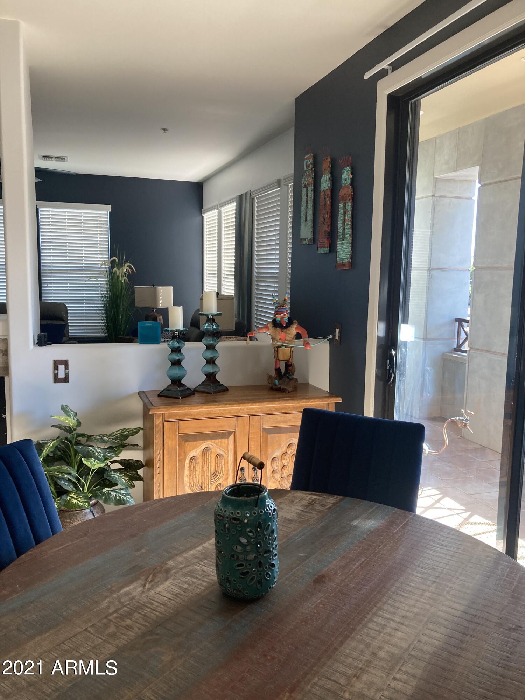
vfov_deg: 63.4
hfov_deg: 49.7
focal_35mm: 28
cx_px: 262
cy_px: 350
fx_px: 566
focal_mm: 3.99
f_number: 1.8
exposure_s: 1/69
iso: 80
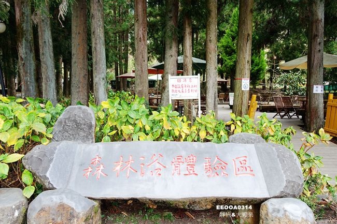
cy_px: 112
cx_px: 168
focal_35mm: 24
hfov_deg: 73.8
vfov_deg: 53.1
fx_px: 225
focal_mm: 8.8
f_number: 2.8
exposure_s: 1/80
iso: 125
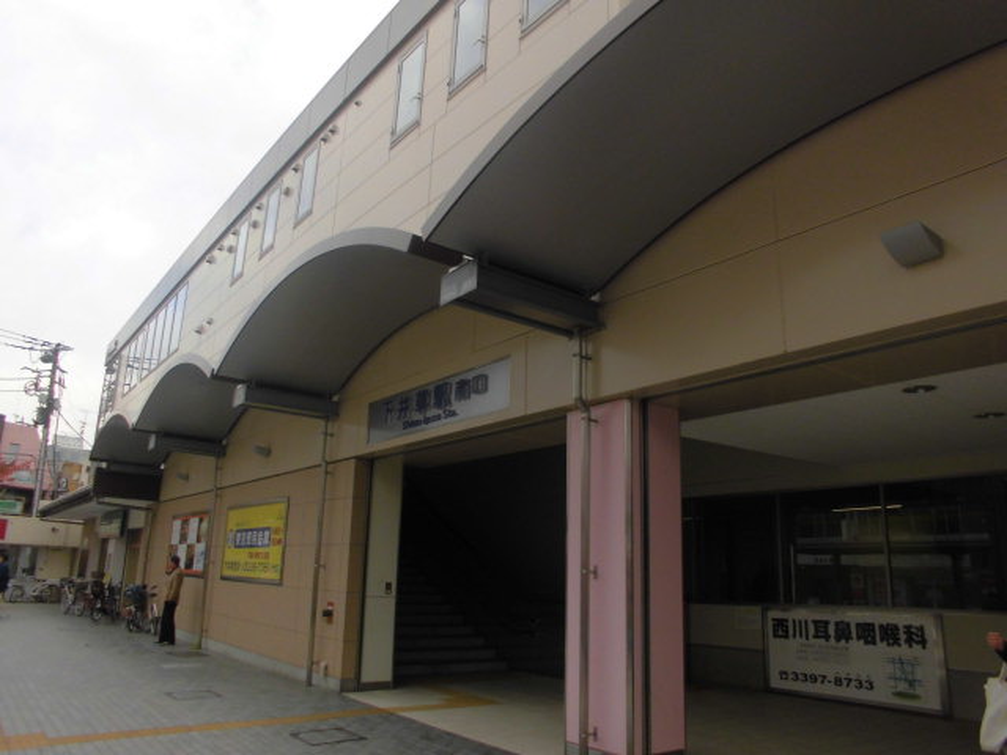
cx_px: 504
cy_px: 378
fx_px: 756
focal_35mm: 26
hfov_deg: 67.3
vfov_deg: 53.1
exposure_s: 1/250
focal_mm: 4.6
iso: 100
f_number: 3.5
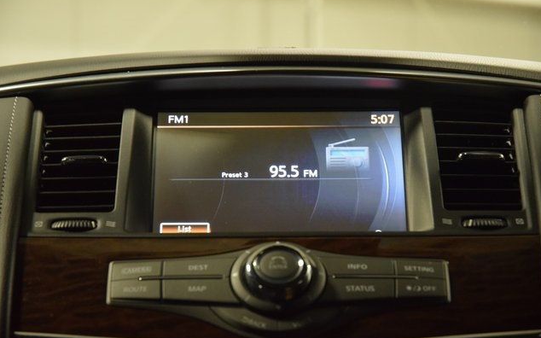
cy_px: 164
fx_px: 1592
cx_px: 272
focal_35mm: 108
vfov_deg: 12.1
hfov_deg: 19.3
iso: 3200
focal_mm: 70
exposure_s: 1/80
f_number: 4.5
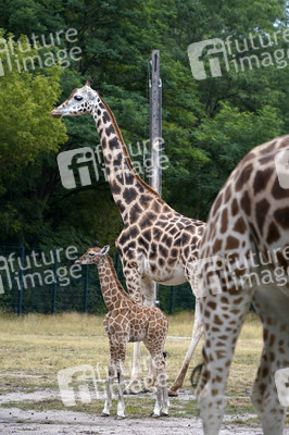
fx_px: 2412
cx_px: 144
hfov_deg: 6.9
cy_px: 218
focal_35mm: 200
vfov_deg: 10.3
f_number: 7.1
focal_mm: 200
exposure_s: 1/250
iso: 640
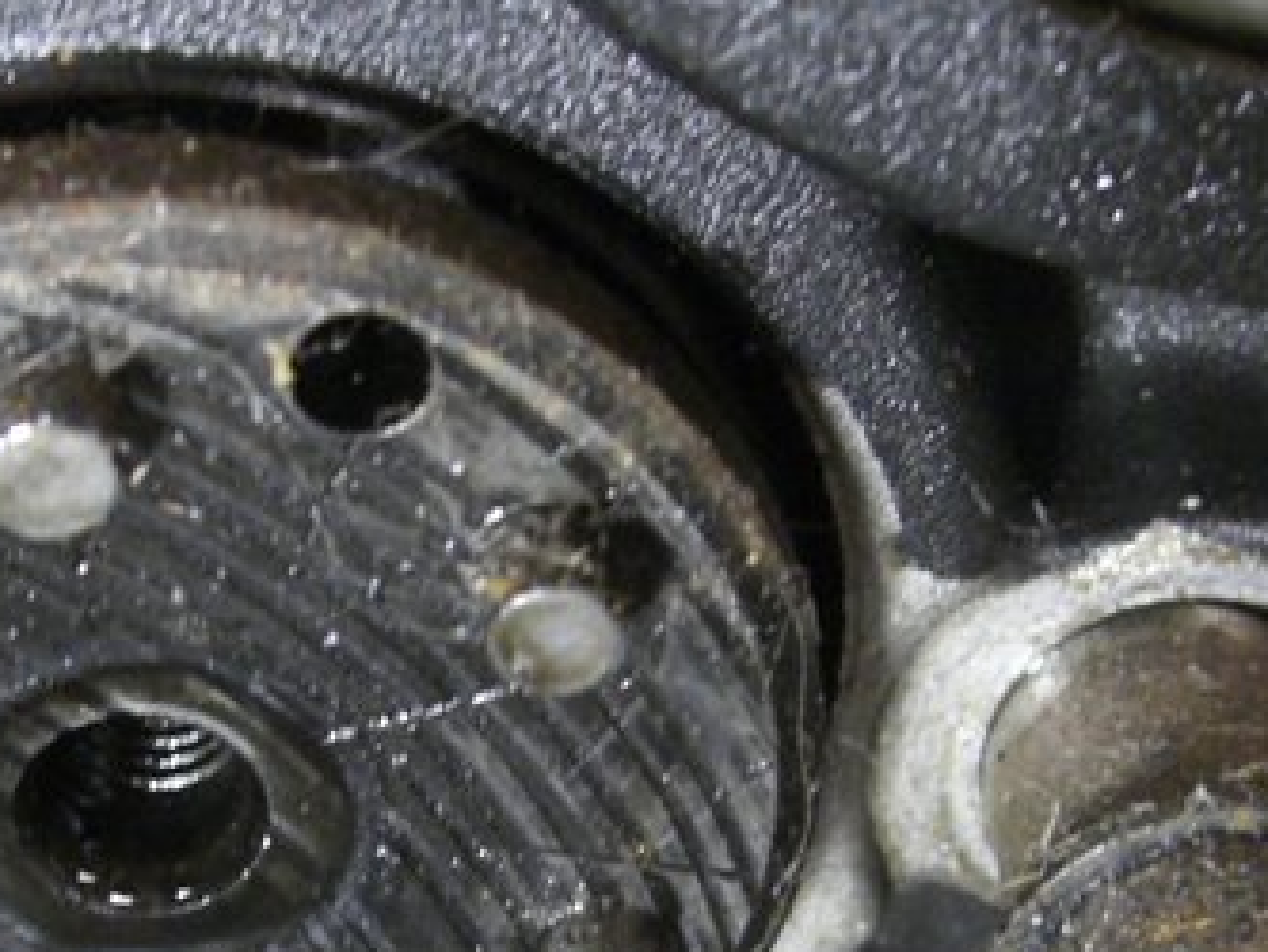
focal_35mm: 114
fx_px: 4177
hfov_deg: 17.2
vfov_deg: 12.9
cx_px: 339
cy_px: 910
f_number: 2.8
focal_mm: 7.9
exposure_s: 1/8
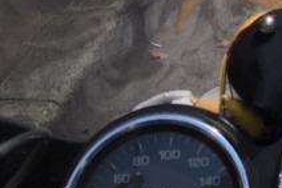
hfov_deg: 13.0
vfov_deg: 8.6
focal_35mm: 146
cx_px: 468
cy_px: -253
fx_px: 1143
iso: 32
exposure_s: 1/1883
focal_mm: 4.15
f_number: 2.2
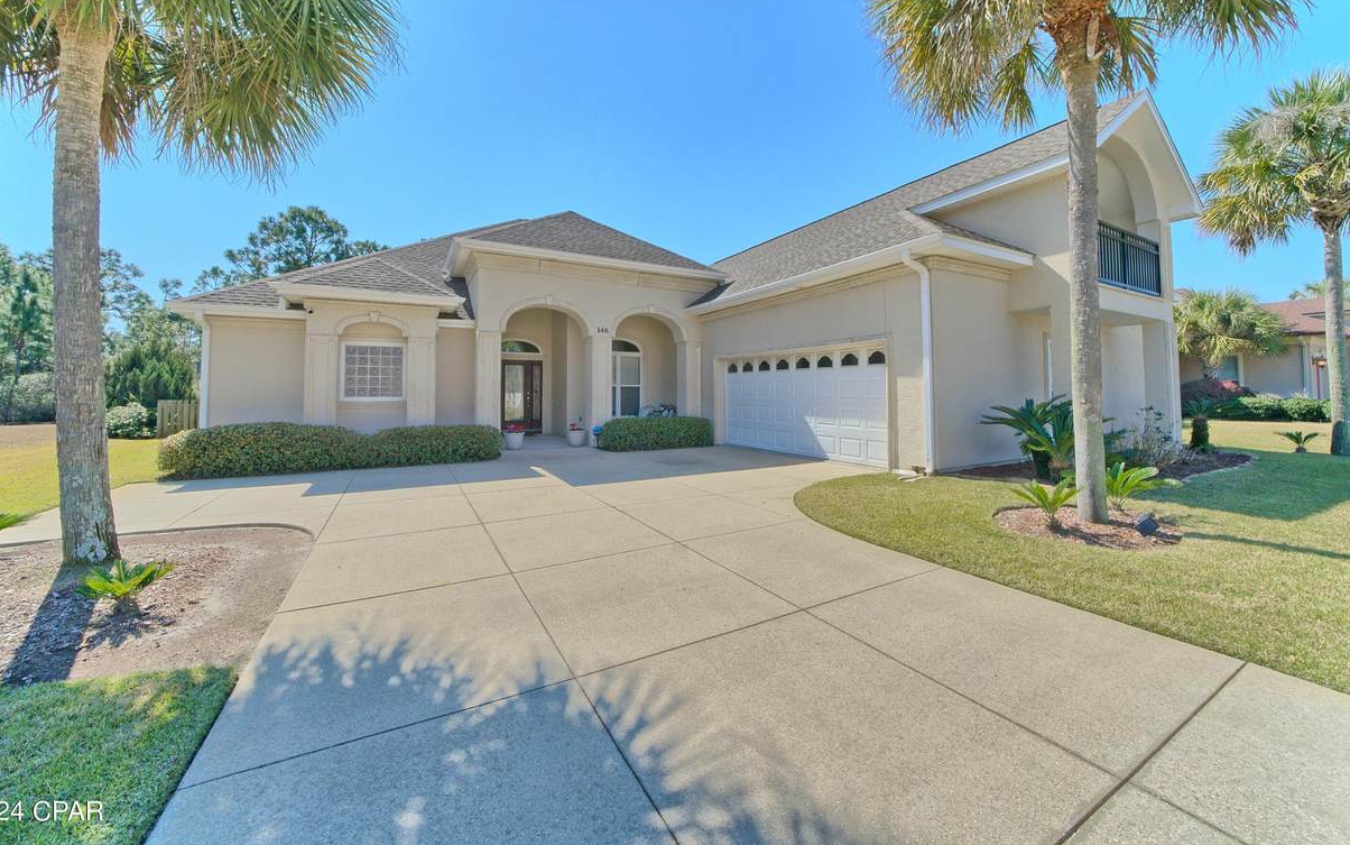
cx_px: 660
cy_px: 376
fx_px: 478
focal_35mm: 13
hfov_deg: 109.3
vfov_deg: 82.6
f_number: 11
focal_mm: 12
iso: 800
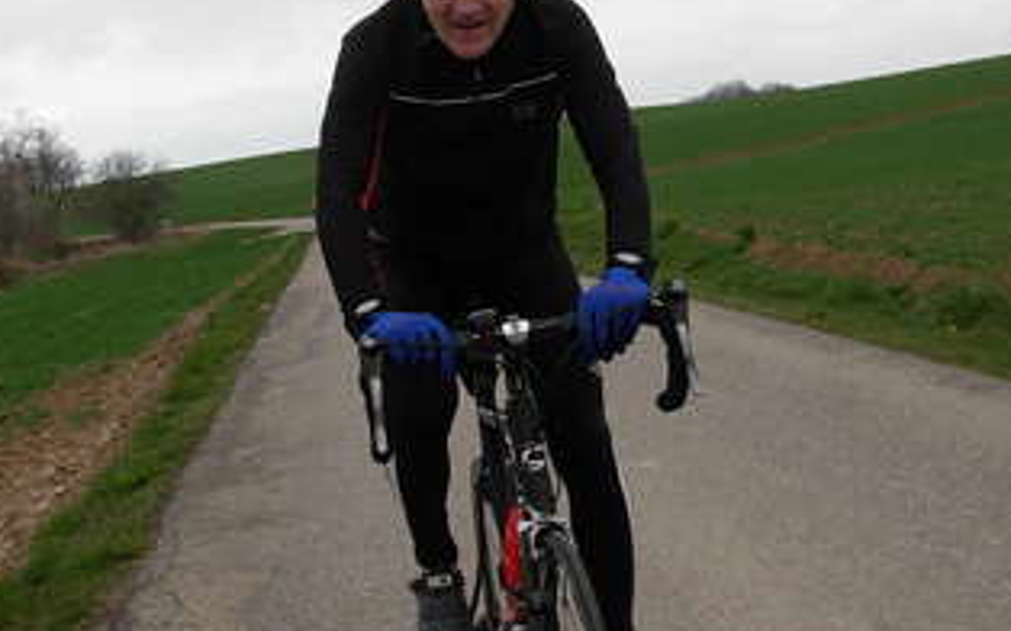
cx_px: 428
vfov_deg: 16.8
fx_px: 2121
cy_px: 109
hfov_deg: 26.8
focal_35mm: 77
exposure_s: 1/575
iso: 79
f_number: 2.9
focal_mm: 6.3
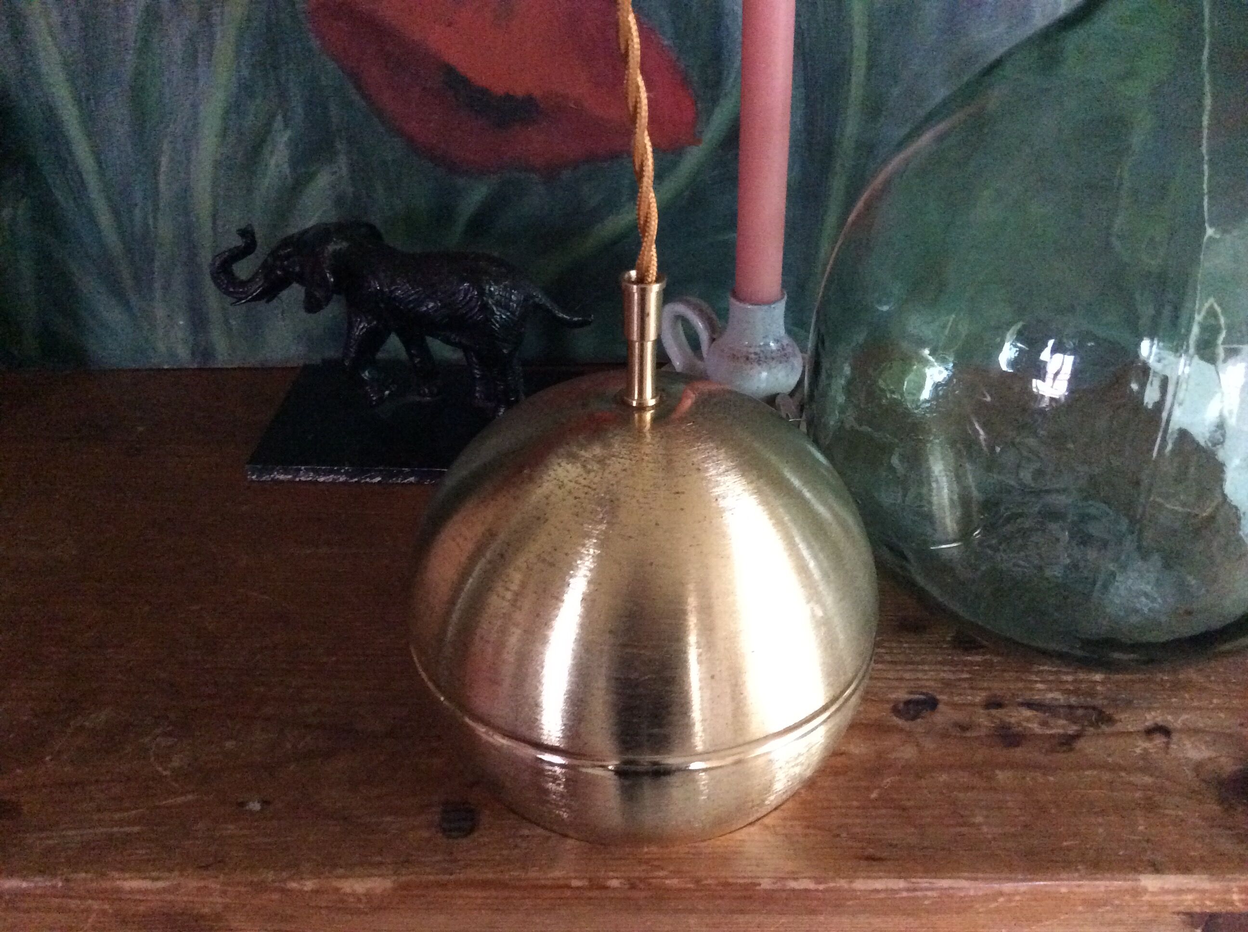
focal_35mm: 32
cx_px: 624
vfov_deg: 44.1
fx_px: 1152
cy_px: 466
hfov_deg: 56.9
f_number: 2.4
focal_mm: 3.3
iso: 500
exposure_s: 1/17
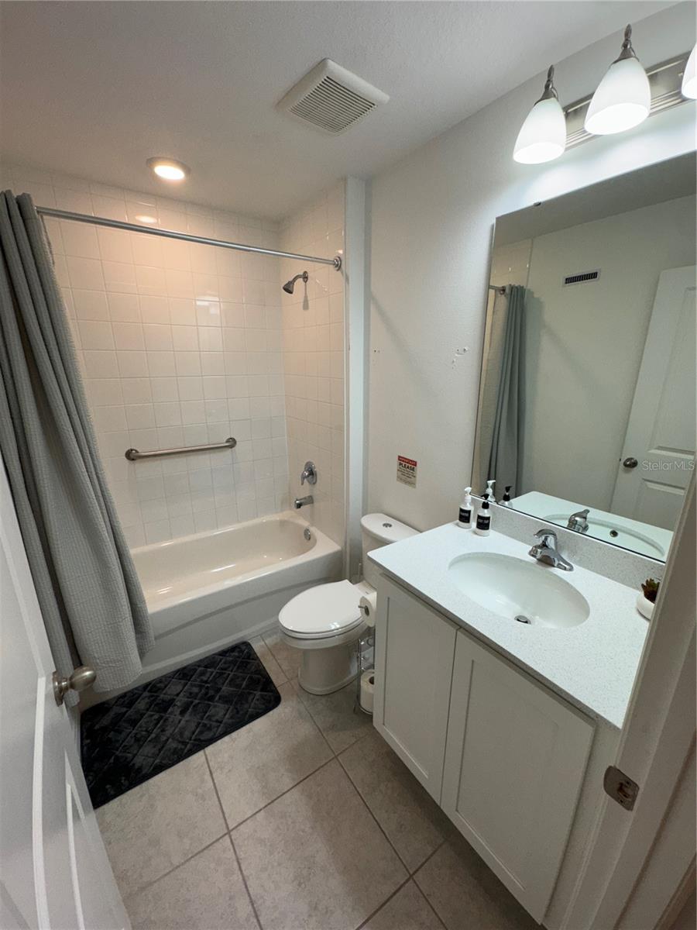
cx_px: 348
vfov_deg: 102.1
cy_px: 465
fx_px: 376
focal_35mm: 14
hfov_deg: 85.7
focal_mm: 2.22
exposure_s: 1/120
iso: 80
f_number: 2.2
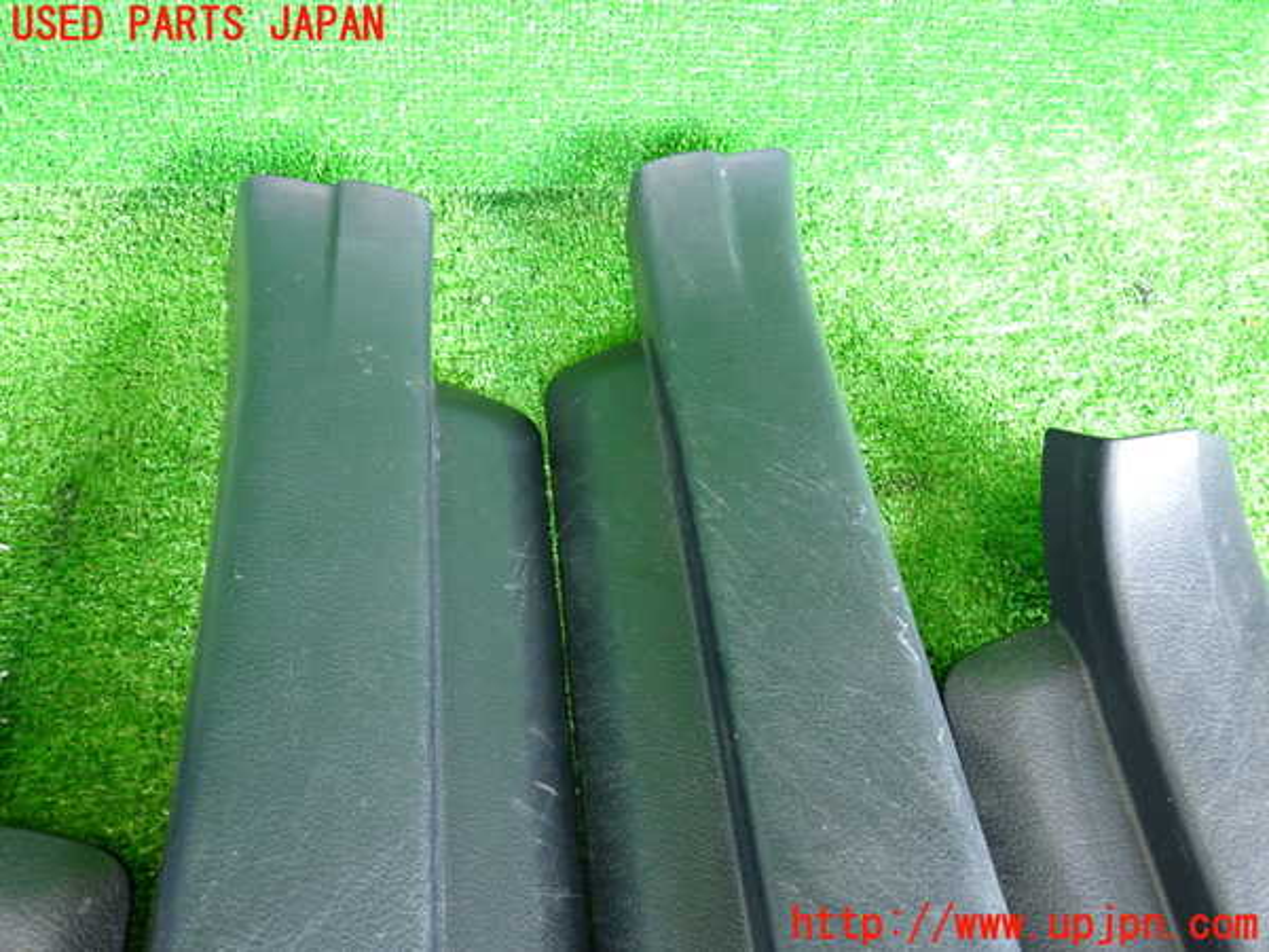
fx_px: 916
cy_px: 476
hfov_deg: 69.4
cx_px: 634
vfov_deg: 54.9
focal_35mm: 25
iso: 320
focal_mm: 4.5
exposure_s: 1/30
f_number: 2
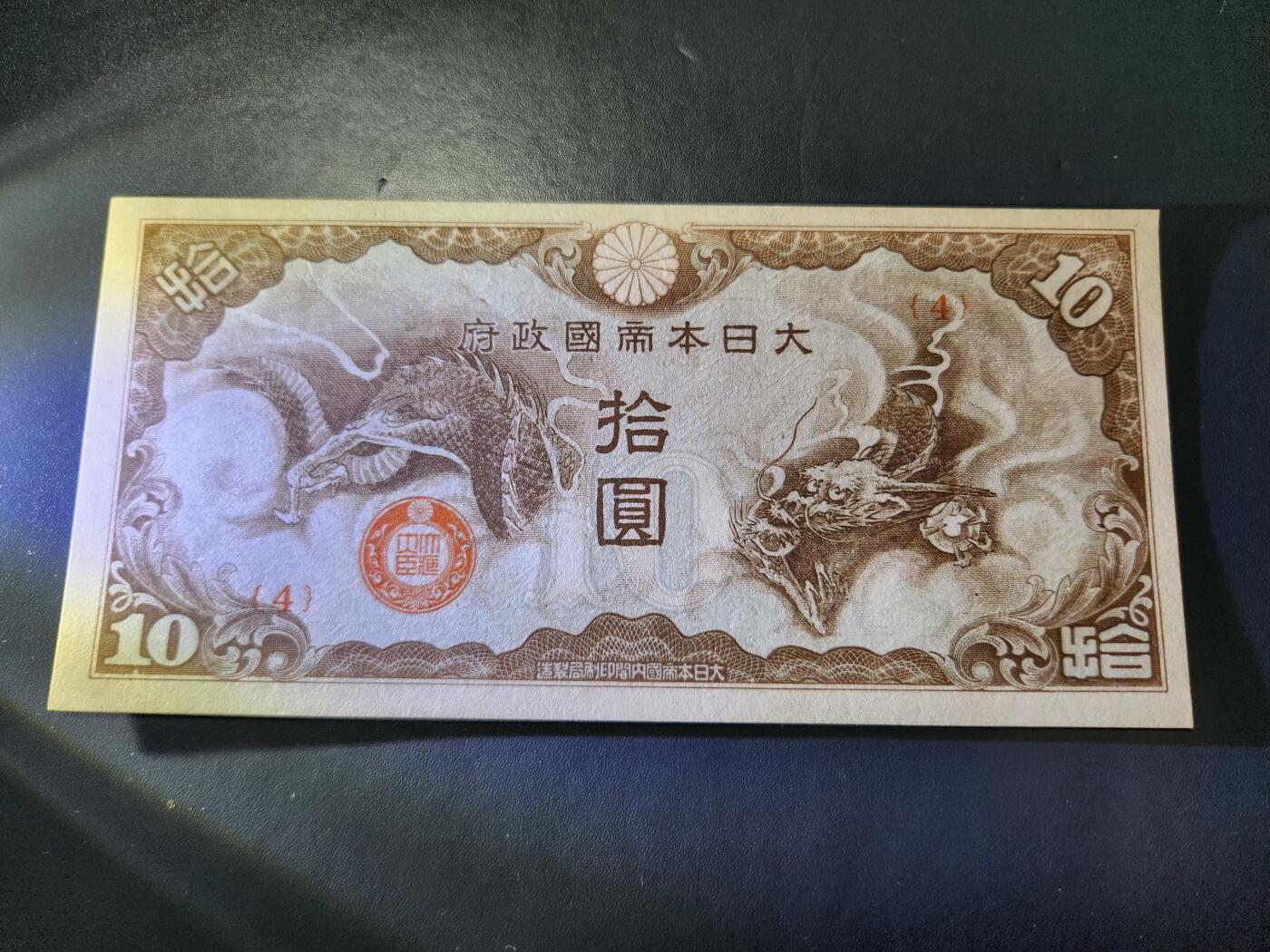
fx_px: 844
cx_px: 635
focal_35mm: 23
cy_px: 476
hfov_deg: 73.9
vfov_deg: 58.9
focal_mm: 5.4
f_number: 1.8
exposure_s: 1/56.5
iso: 64
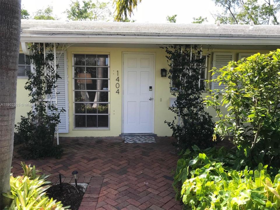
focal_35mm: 28
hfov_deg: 63.4
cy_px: 105
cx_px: 140
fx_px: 226
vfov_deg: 49.7
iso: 20
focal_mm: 3.99
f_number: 1.8
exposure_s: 1/553
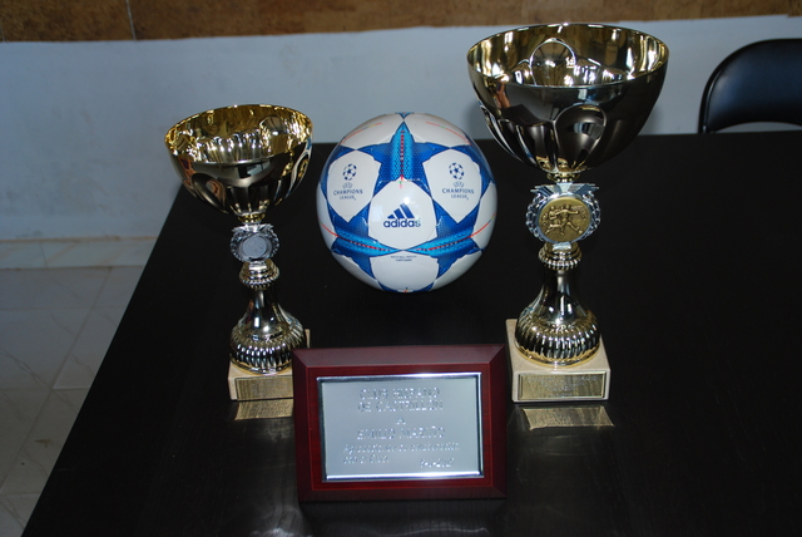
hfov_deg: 41.1
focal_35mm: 48
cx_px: 401
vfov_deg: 28.1
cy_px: 268
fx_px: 1070
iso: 200
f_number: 4.2
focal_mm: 32
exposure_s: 1/60
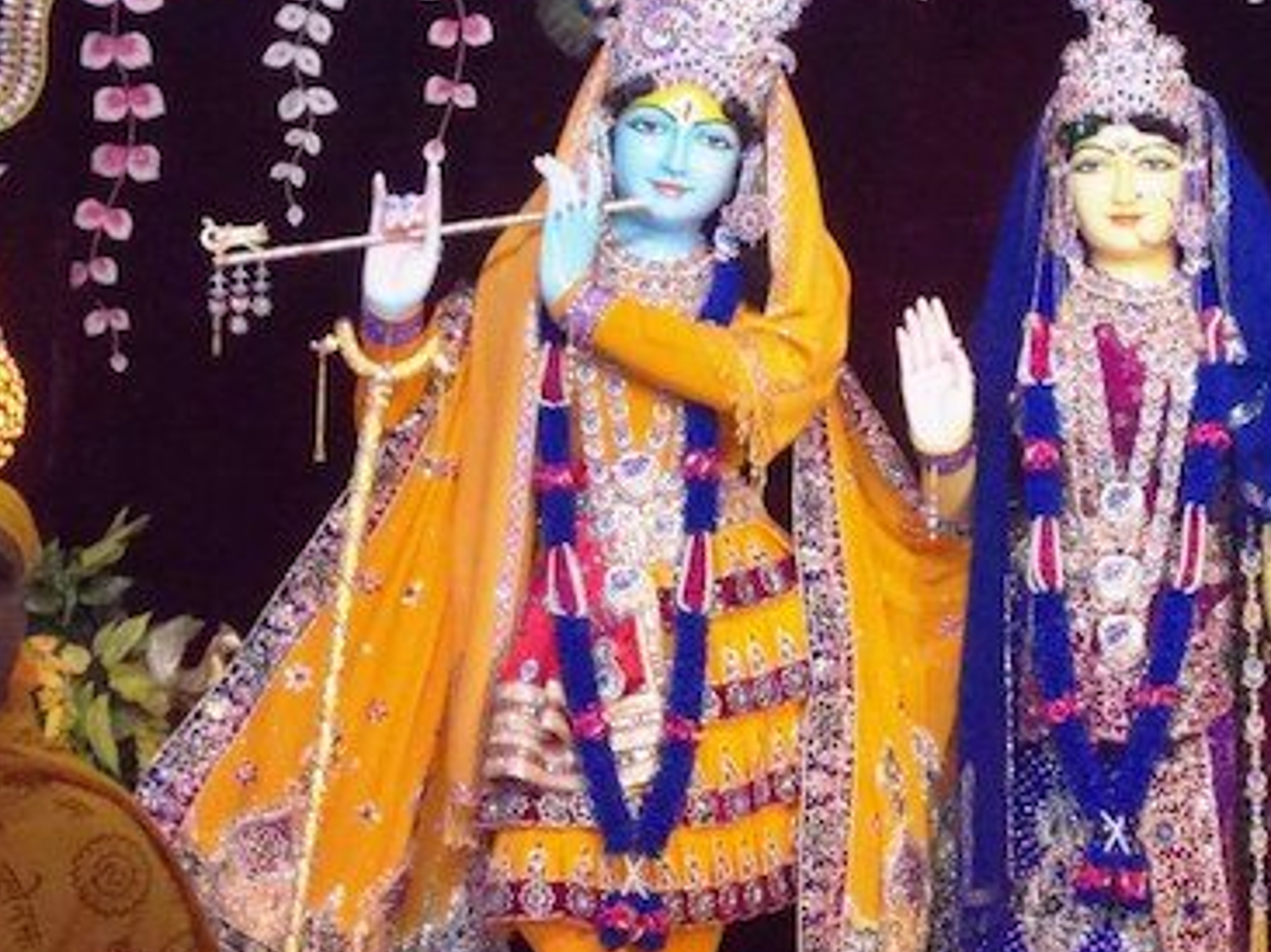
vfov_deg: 8.8
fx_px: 6164
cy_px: 448
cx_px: 858
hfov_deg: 11.8
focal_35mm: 168
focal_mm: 13.6
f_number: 5.3
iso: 400
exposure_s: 1/60
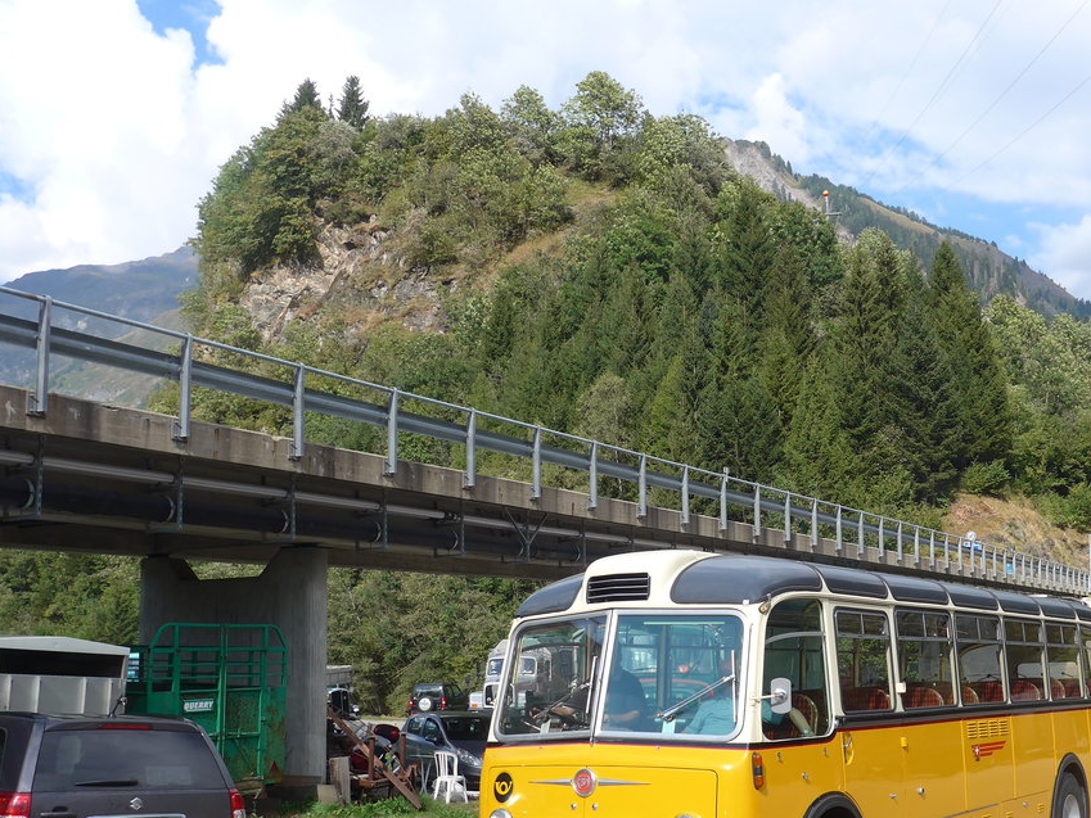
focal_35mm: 41
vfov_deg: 34.8
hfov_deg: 45.1
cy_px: 546
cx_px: 723
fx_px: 1292
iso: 80
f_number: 2.8
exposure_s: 1/1000
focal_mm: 6
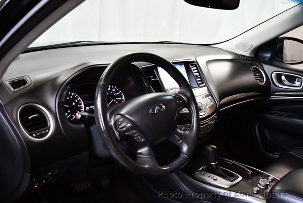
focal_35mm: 36
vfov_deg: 36.9
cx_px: 152
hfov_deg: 53.1
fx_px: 303
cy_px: 102
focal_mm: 18
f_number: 3.5
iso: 3200
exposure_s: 1/125
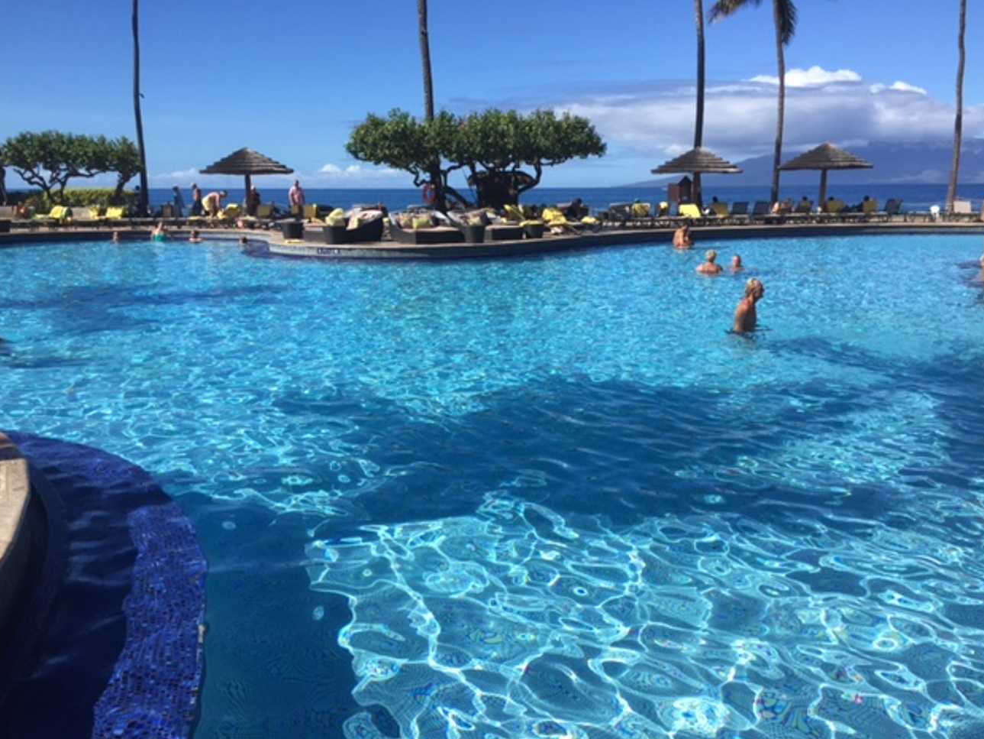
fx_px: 853
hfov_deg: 60.0
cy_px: 381
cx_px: 497
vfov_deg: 46.8
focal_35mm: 30
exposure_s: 1/1883
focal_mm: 4.15
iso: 32
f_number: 2.2
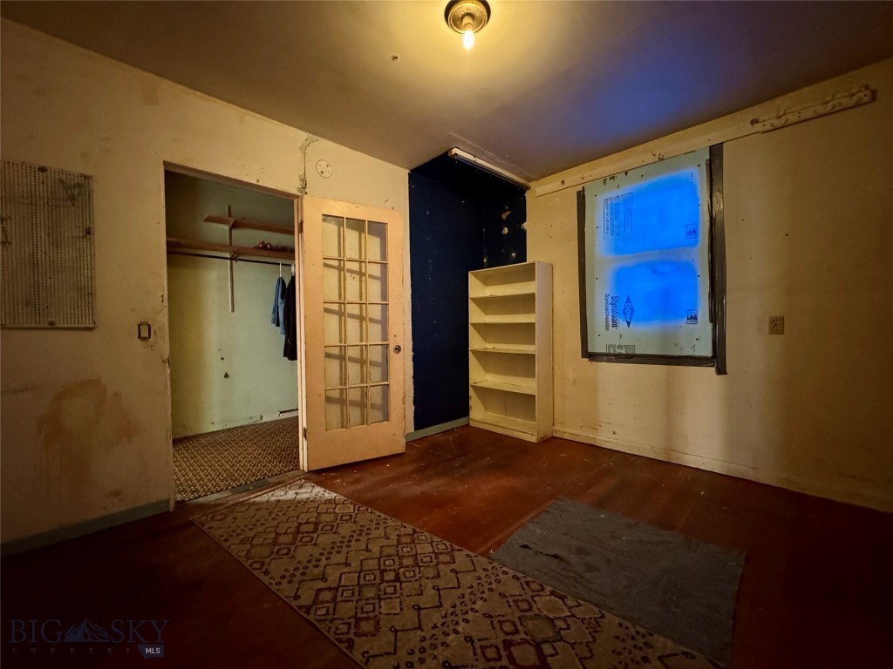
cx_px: 446
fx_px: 361
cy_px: 334
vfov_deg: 85.7
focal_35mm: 14
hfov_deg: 102.1
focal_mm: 2.22
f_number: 2.2
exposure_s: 1/30
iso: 1250
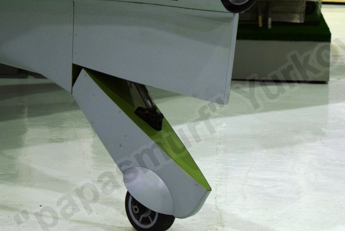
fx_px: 1437
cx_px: 187
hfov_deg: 13.7
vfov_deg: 9.2
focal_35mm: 150
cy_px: 76
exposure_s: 1/60
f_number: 5.6
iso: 900
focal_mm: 55
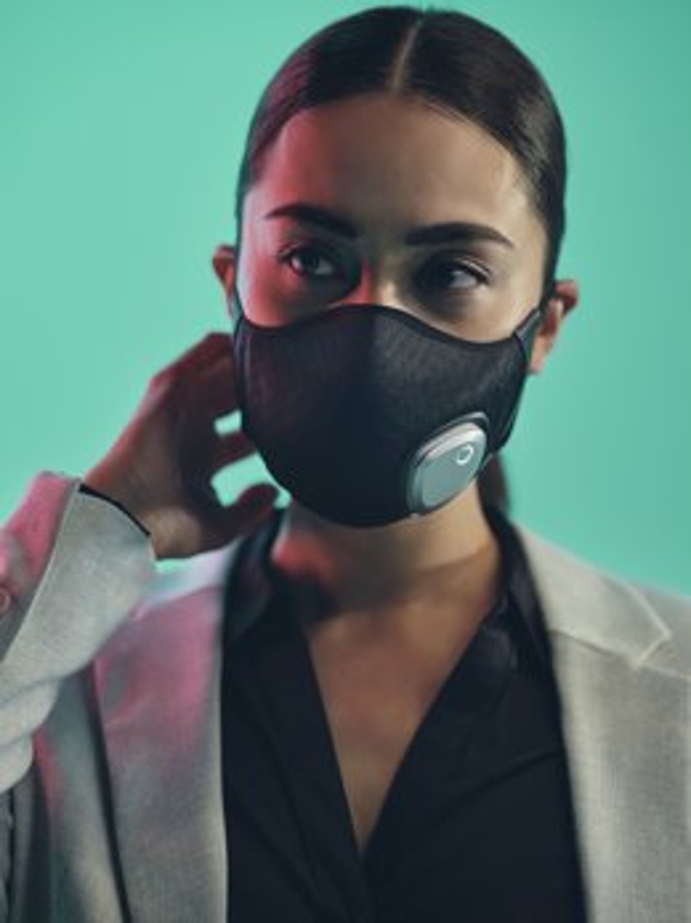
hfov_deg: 17.0
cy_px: 462
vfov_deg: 22.5
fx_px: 2317
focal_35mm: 87
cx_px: 346
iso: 500
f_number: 3.2
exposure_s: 1/125
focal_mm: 110
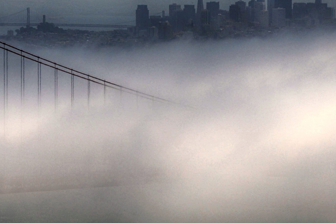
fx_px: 2191
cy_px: 39
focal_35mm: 235
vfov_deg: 5.8
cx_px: 112
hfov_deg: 8.8
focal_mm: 78
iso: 200
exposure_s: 1/500
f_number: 11
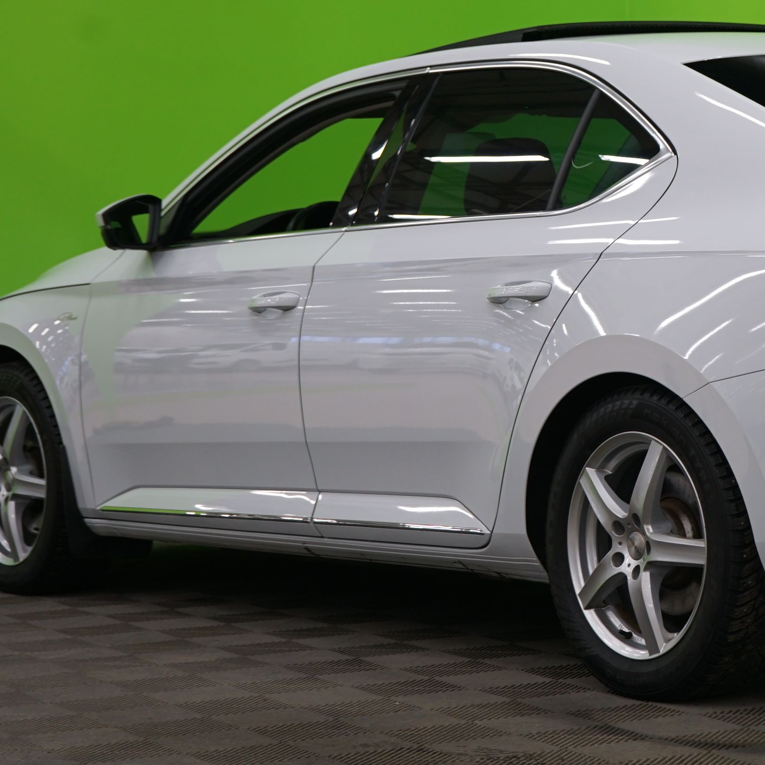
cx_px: 721
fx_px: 2925
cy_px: 209
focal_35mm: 117
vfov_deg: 14.8
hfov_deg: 14.7
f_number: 5
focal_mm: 57
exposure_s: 1/13
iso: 400
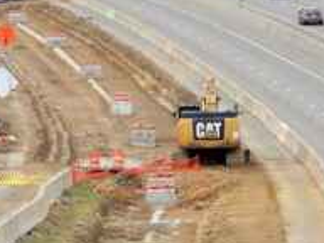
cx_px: 101
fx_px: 5841
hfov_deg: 3.2
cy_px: 101
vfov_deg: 2.4
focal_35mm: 624
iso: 80
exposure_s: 1/160
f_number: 6.3
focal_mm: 53.5
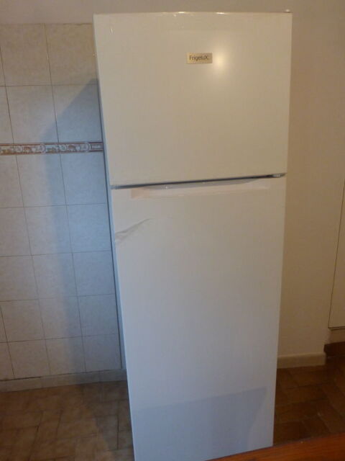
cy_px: 230
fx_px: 332
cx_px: 172
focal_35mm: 25
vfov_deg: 69.4
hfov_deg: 54.9
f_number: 3.3
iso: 400
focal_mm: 4.3
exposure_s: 1/20
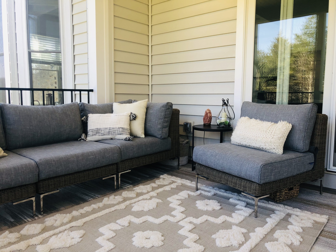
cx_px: 168
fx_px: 272
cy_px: 126
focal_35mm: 28
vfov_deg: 49.7
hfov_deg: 63.4
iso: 40
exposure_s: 1/120
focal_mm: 4
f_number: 1.8
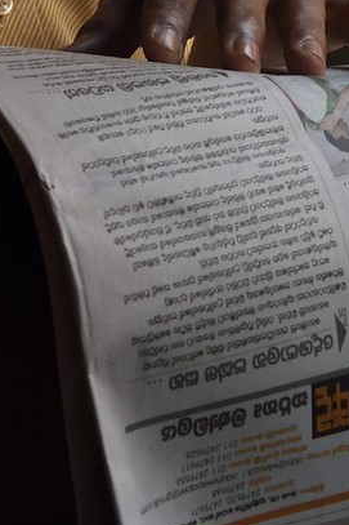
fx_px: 2401
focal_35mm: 165
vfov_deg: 11.5
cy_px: -427
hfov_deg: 8.3
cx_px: 286
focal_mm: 42
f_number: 14
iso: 1600
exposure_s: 1/60
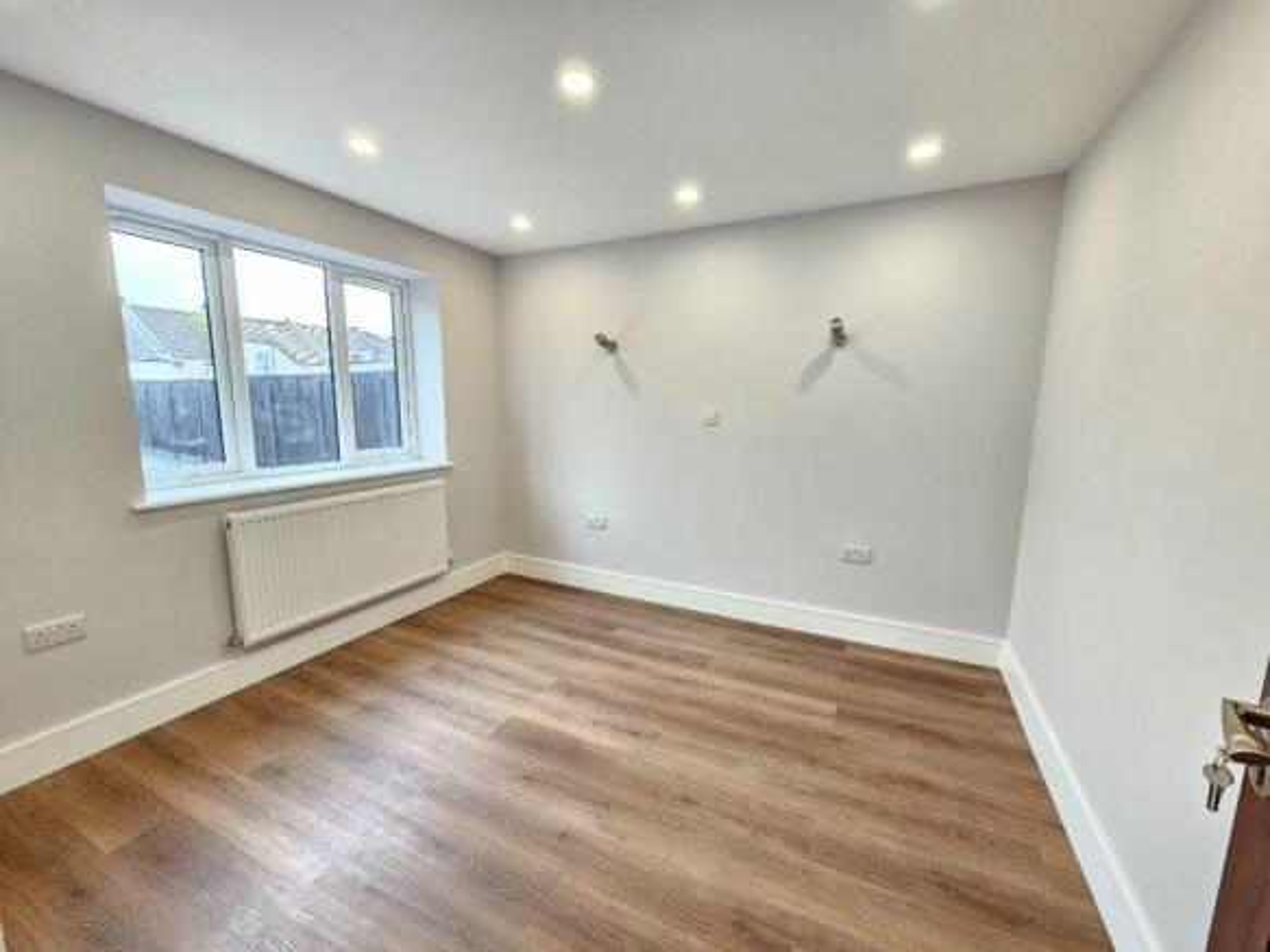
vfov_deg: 89.9
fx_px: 477
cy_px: 476
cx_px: 635
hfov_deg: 106.2
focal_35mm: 13
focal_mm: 2.2
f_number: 2.2
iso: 200
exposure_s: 1/50
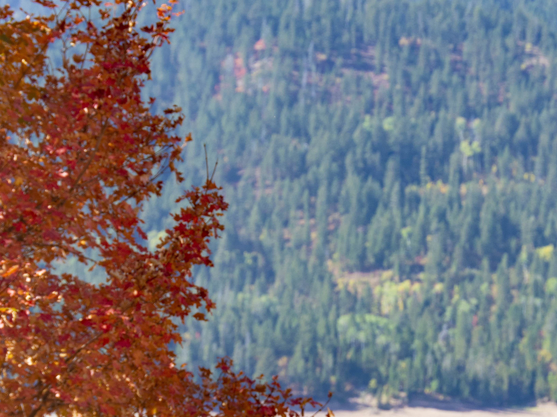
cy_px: 284
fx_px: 2766
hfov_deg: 11.5
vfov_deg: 8.6
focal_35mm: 172
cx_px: 289
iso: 250
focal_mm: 65
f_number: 8
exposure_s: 1/500
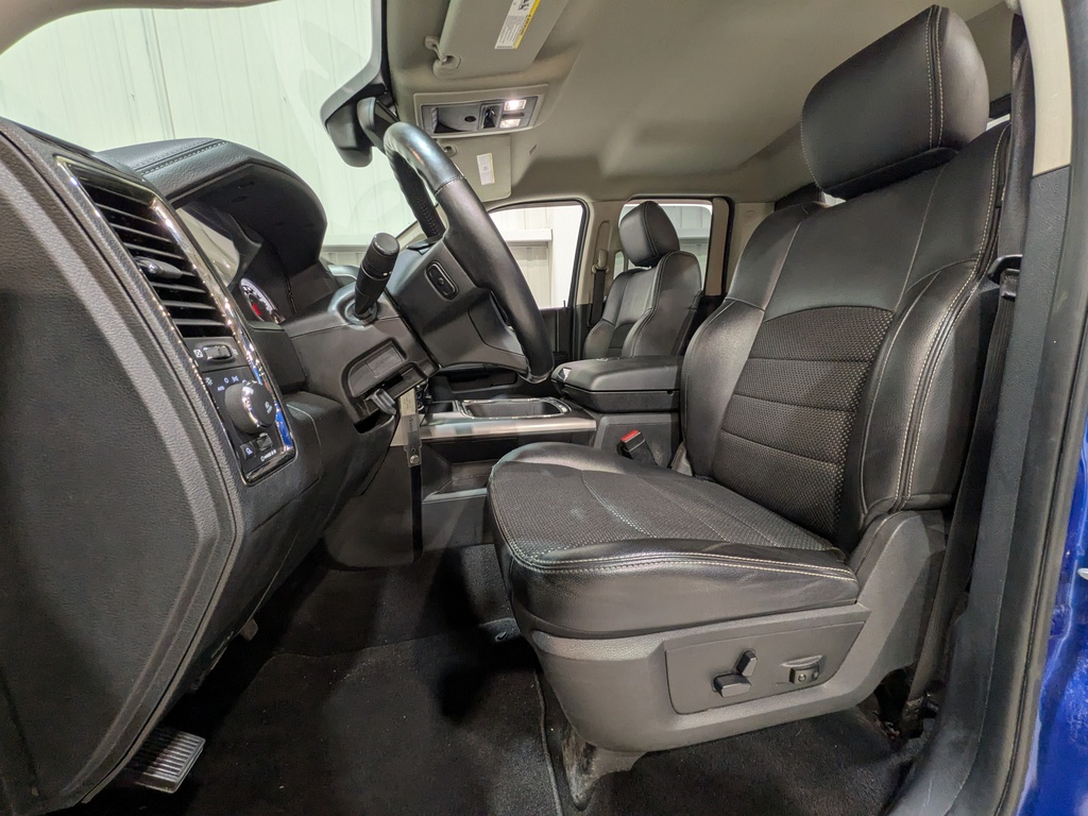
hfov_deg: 102.1
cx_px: 544
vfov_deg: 85.7
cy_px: 408
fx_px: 440
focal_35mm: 14
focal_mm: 1.83
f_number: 2.2
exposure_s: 1/50
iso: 136
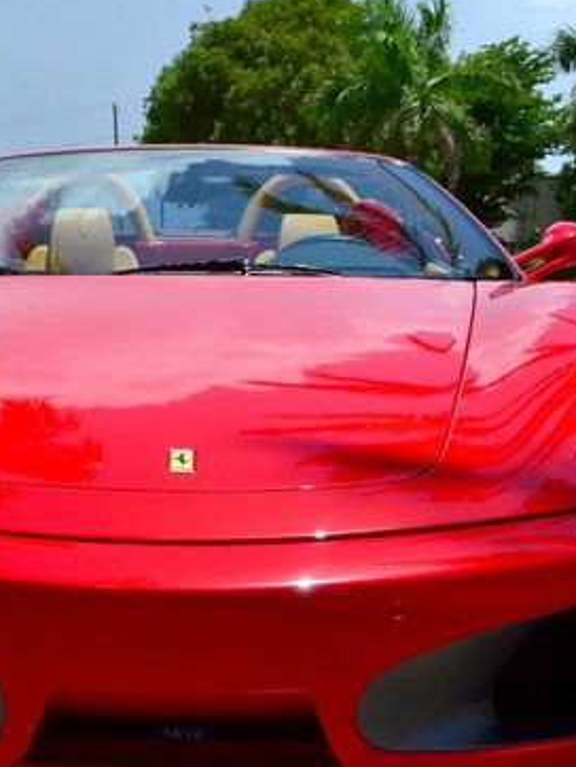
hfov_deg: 28.4
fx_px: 1130
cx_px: 180
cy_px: 423
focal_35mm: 51
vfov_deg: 37.4
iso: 800
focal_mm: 20
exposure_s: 1/800
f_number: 14
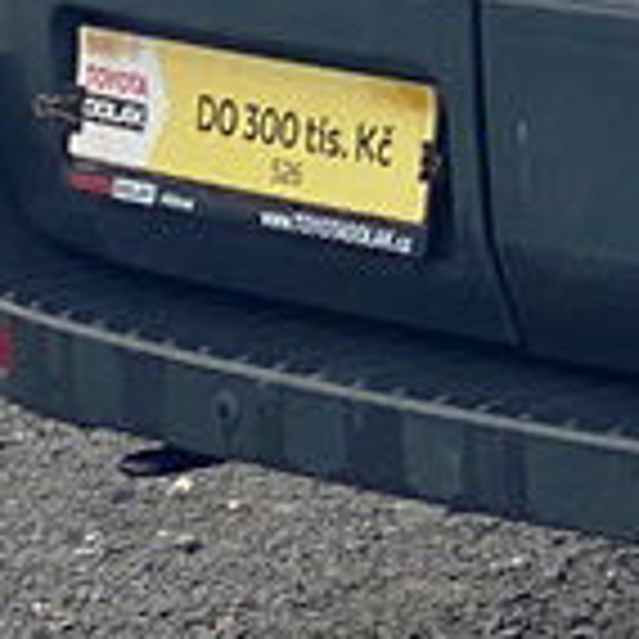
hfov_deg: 5.0
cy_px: -590
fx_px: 6934
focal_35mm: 332
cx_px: 2084
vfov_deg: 5.2
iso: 20
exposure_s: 1/358
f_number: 2
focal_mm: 6
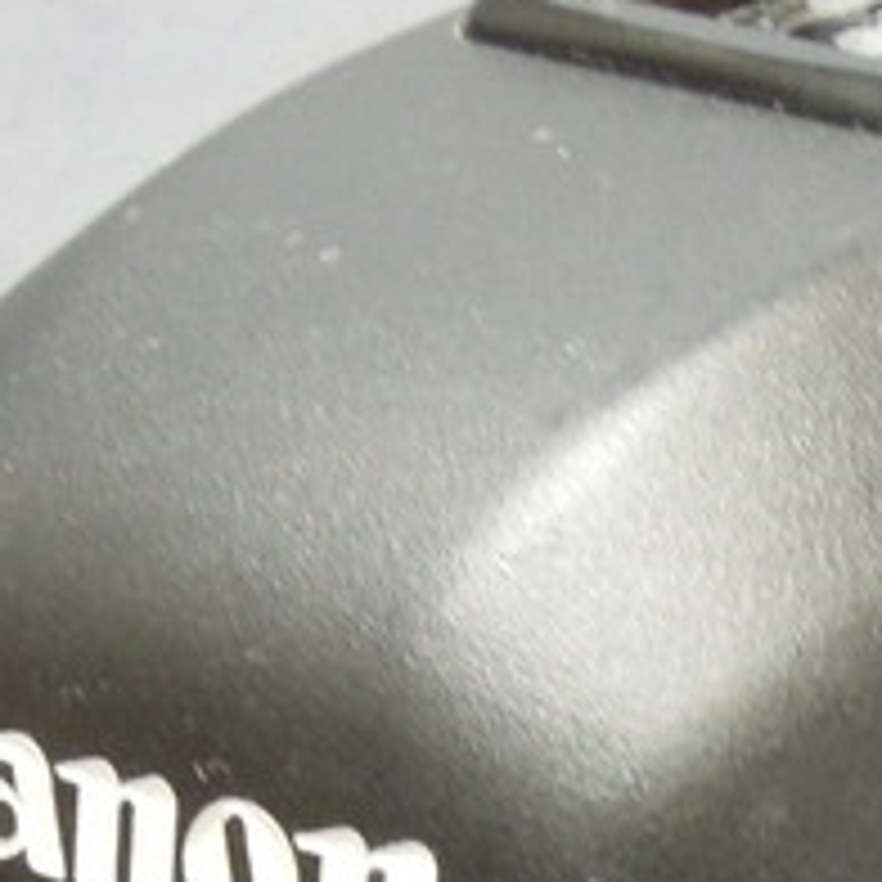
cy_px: 1710
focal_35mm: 270
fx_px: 7783
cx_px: 522
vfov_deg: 6.3
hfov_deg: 6.5
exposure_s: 1/15
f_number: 3.7
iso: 400
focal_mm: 9
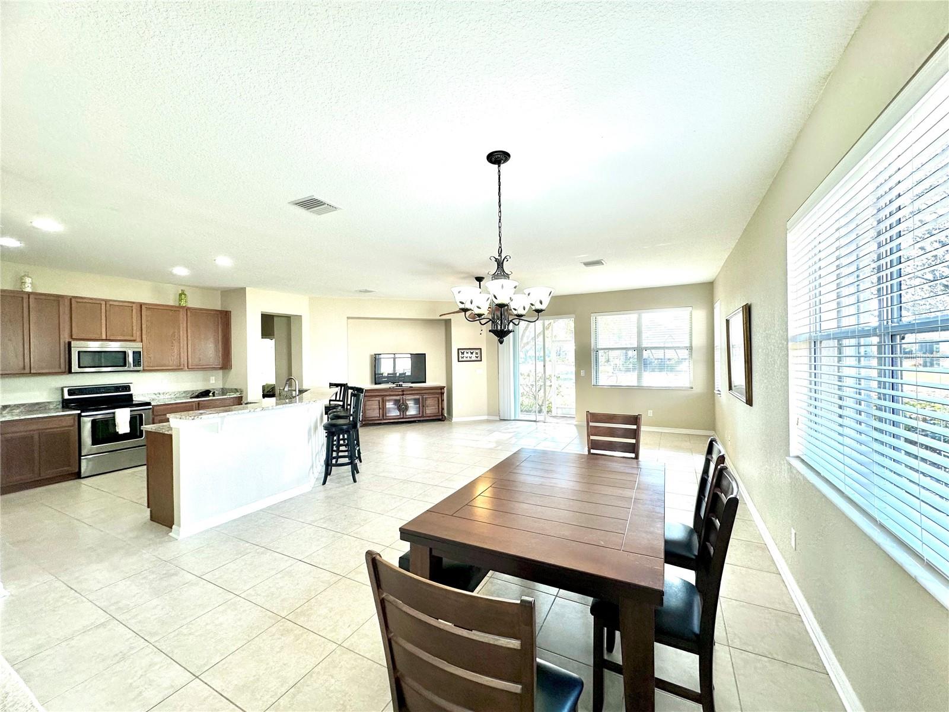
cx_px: 474
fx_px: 384
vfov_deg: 85.7
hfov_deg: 102.1
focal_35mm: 14
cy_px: 356
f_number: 2.2
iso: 100
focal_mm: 2.22
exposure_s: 1/120
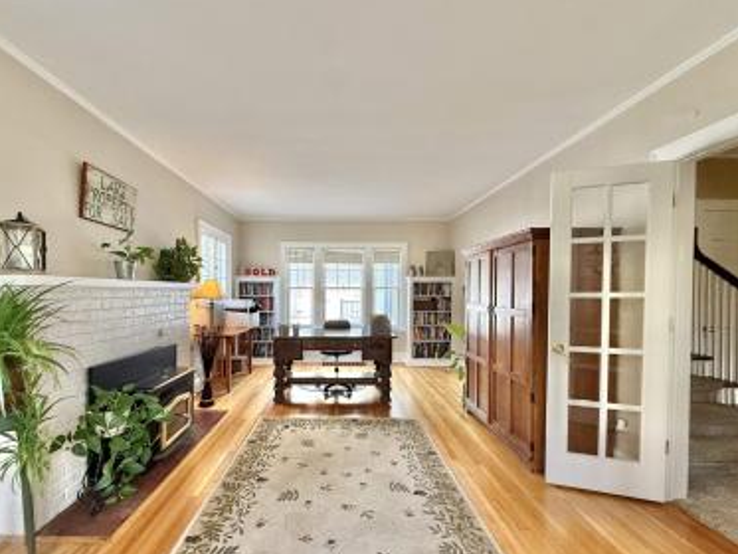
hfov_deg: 98.0
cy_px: 289
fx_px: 320
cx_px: 344
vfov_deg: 81.7
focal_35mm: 15
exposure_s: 1/99
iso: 200
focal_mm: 2.22
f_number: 2.2
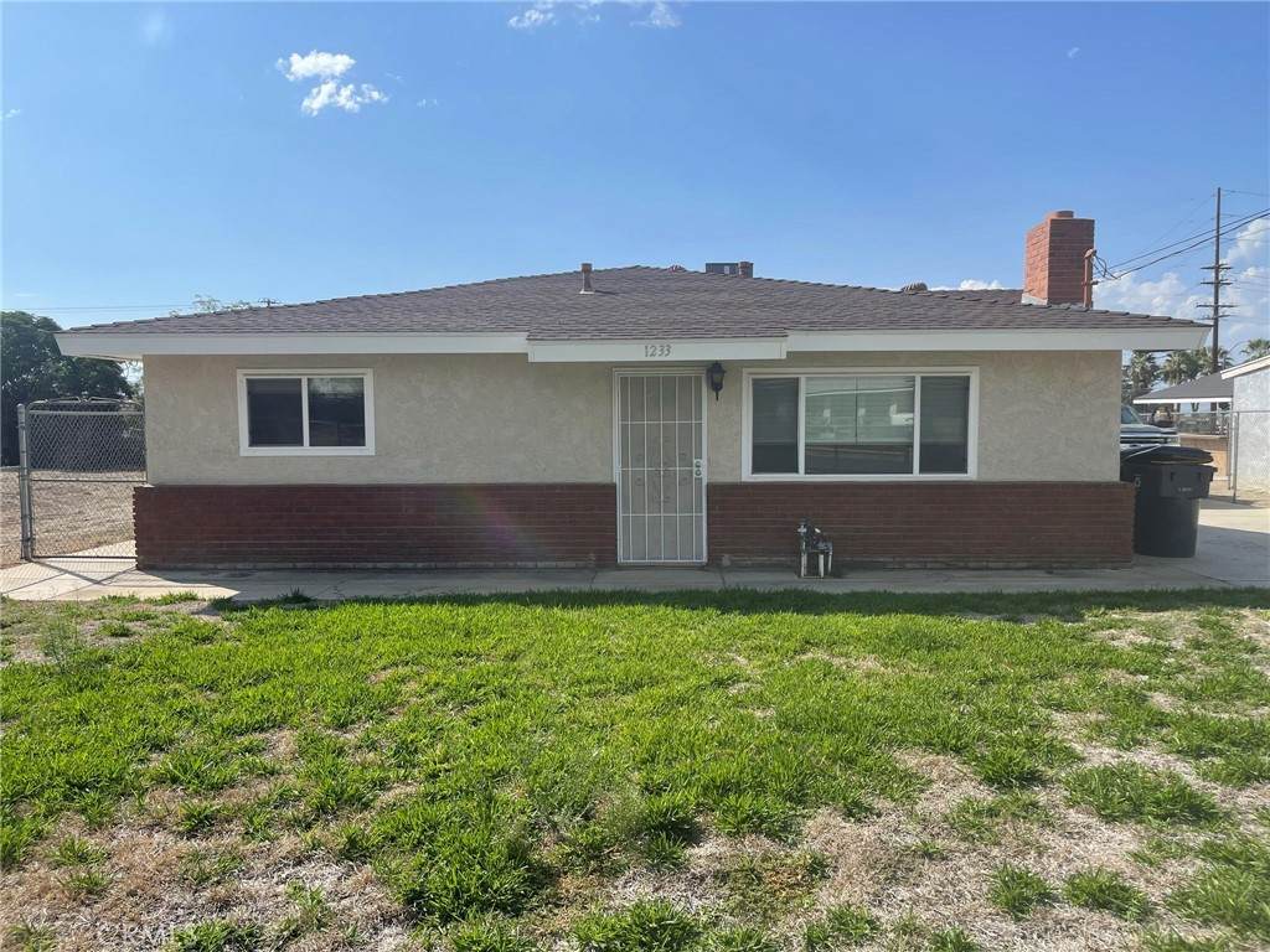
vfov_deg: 53.1
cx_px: 635
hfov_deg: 67.3
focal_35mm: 26
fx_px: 954
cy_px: 476
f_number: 1.6
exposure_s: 1/4717
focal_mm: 5.1
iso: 32
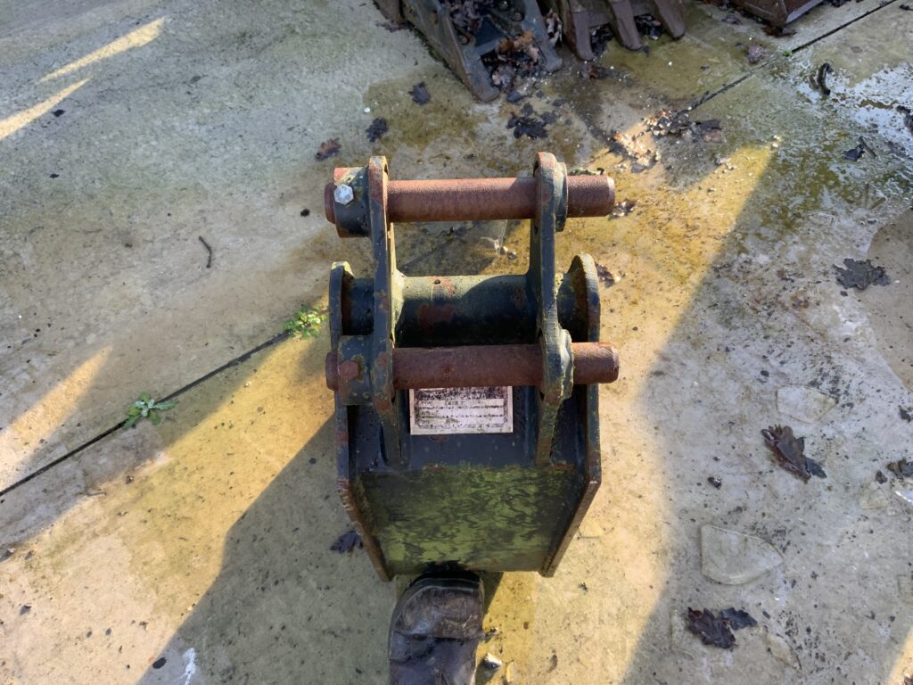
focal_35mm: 29
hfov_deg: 61.7
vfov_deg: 48.2
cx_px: 456
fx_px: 765
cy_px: 342
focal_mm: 3
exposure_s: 1/122
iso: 20
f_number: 1.8
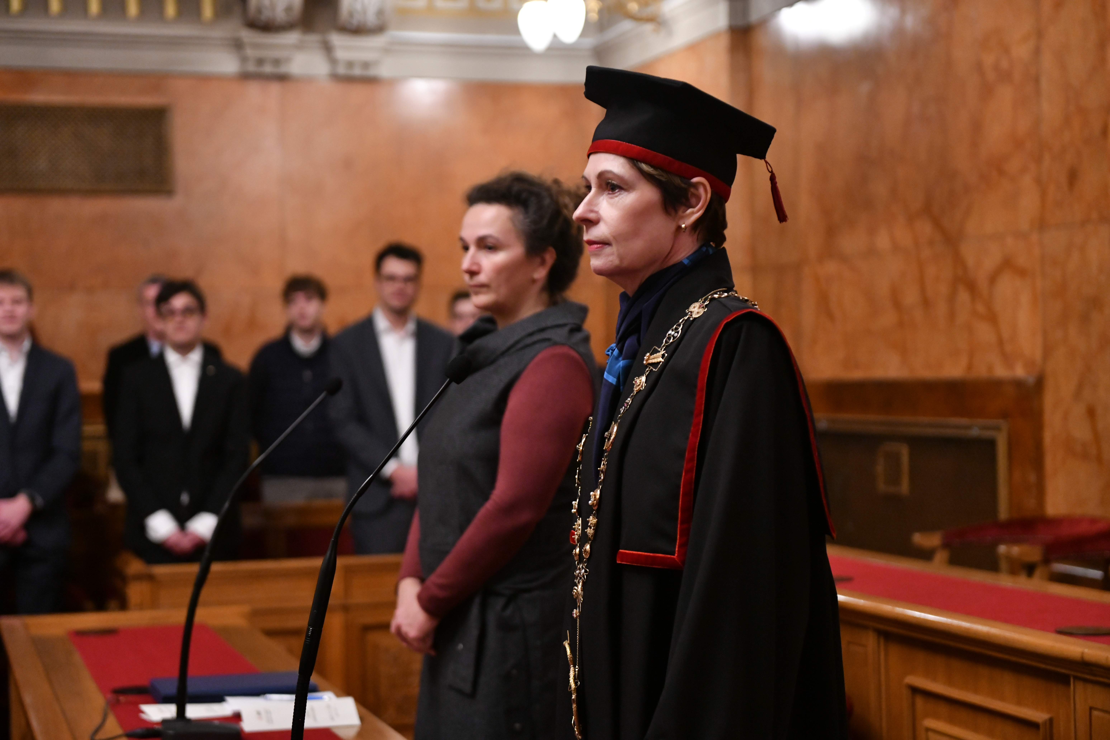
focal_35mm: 70
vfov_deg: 19.5
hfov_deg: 28.8
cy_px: 370
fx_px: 2158
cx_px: 555
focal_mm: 70
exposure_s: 1/125
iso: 3200
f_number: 3.2
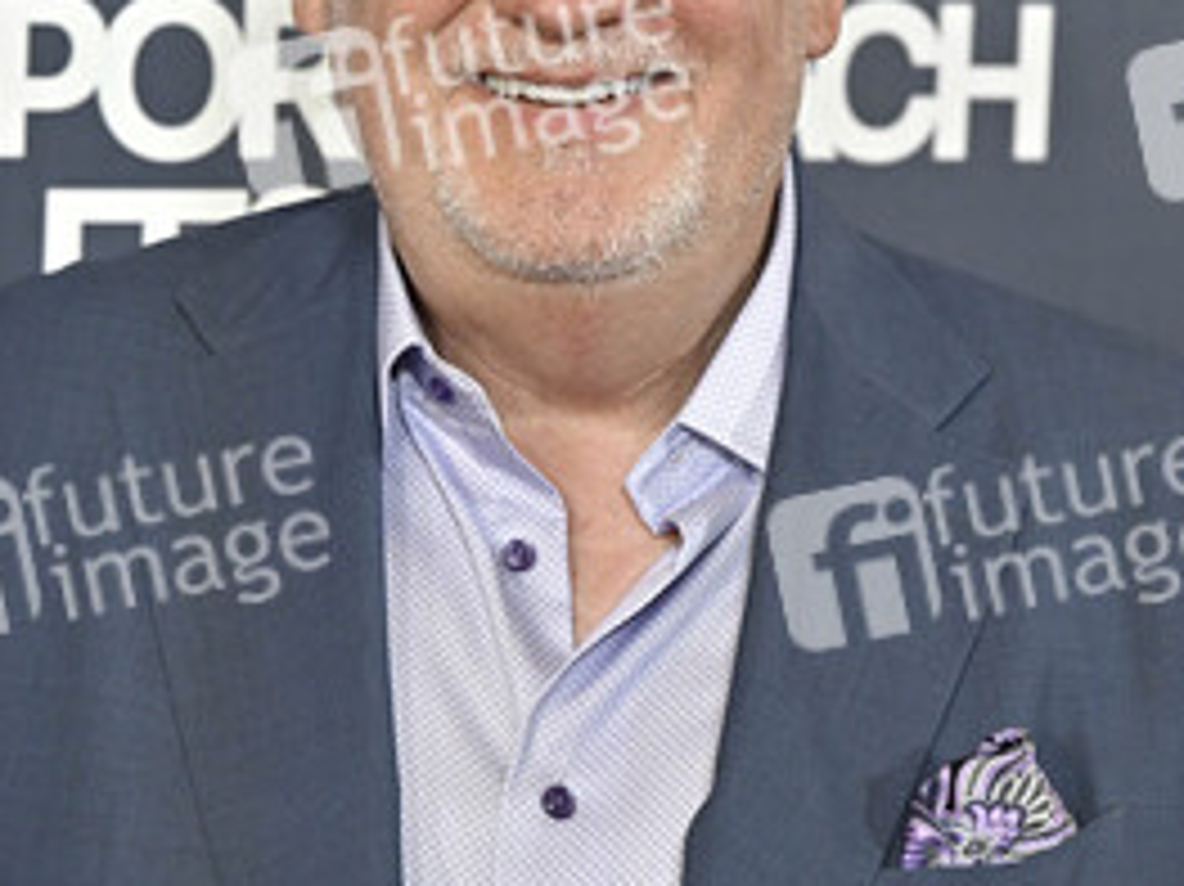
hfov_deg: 10.6
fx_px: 6393
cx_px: 590
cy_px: 319
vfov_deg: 7.9
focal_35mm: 187
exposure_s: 1/320
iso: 2500
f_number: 5.6
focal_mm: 128
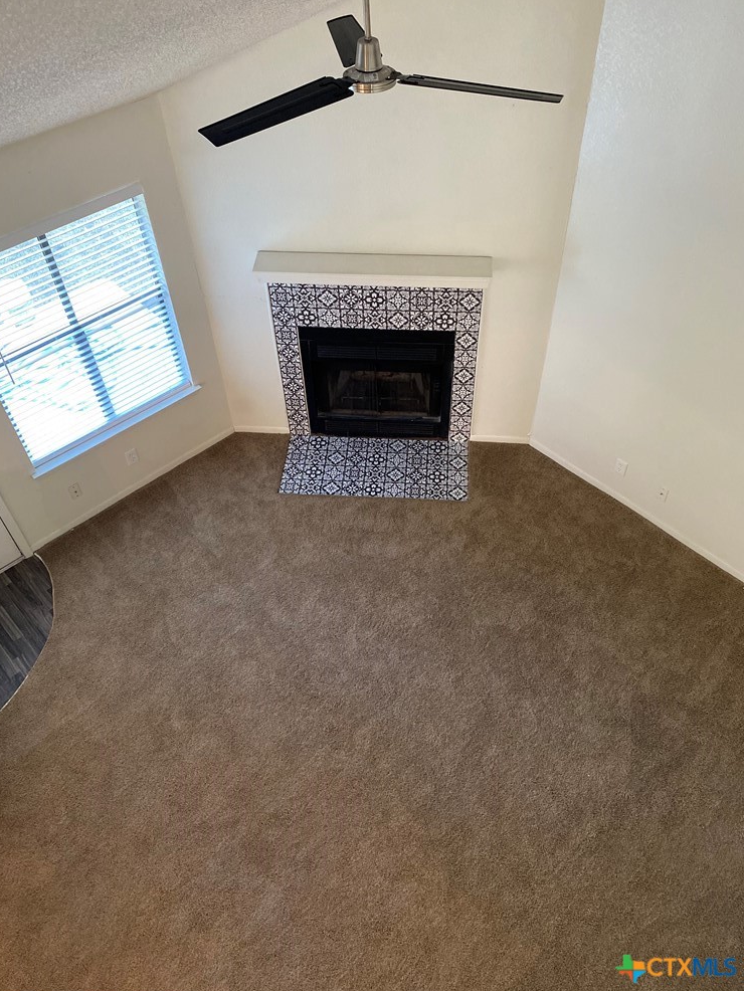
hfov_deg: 51.4
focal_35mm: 27
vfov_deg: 65.3
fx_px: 773
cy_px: 488
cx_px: 374
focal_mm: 4.25
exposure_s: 1/60
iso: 320
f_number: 1.8
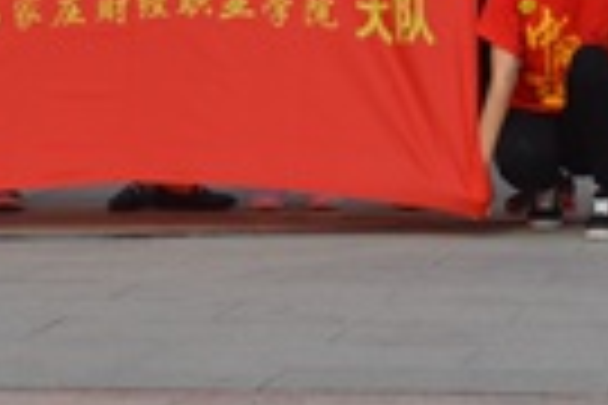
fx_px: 2736
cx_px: 608
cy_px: -333
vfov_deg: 8.2
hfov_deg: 12.5
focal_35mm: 162
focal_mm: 26
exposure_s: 1/200
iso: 100
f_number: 7.1
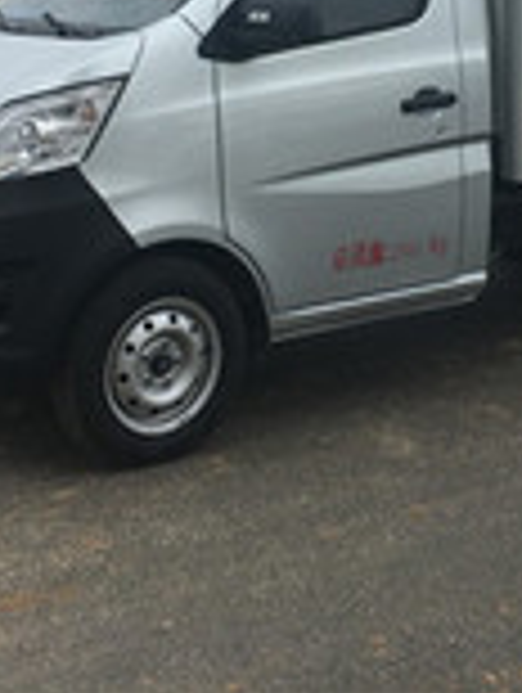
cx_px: 338
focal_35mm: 75
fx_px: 1504
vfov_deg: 24.9
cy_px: 25
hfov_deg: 19.6
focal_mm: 4.15
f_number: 2.2
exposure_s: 1/411
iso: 25
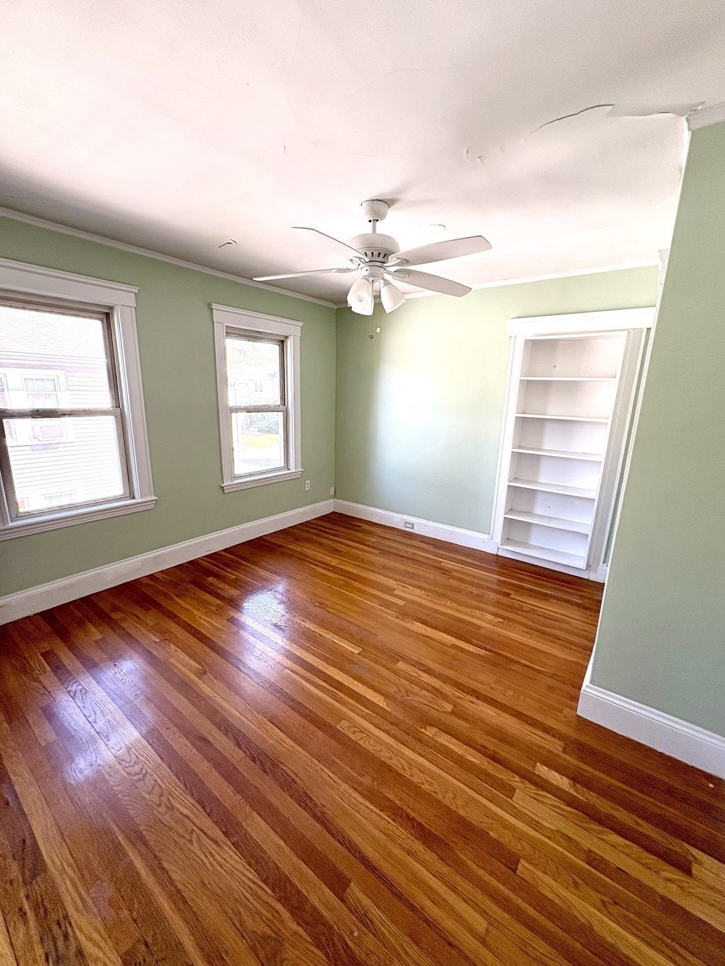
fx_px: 391
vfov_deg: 102.1
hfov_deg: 85.7
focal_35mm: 14
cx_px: 362
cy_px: 483
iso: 125
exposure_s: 1/105
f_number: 2.2
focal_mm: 2.22
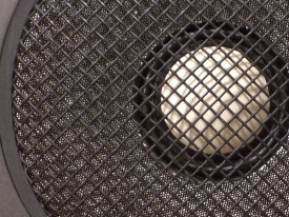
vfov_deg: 5.6
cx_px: 218
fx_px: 2211
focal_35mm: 265
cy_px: 104
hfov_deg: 7.5
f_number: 5.1
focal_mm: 23.7
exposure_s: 1/4
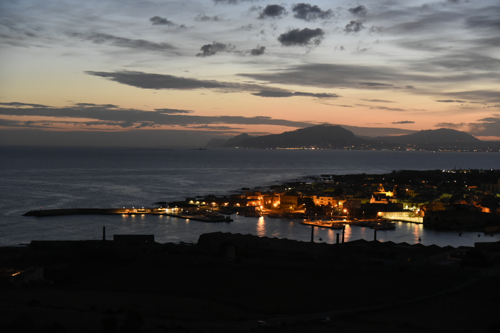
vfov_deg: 23.4
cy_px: 166
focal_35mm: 58
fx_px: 805
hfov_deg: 34.5
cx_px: 250
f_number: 4
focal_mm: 58
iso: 3200
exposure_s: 1/20
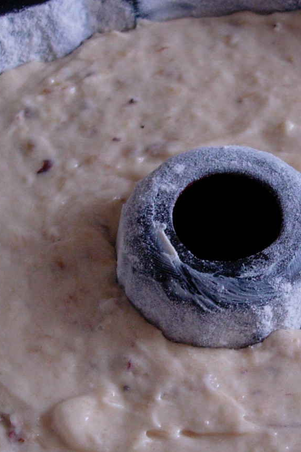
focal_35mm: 73
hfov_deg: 18.4
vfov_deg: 27.5
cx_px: 251
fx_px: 916
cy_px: 300
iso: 200
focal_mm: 7.8
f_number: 2.8
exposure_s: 1/18.4
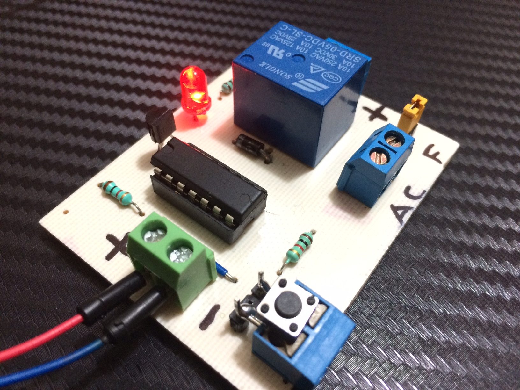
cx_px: 260
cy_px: 195
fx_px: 436
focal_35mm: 29
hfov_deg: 61.7
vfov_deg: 48.2
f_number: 2.2
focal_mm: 4.15
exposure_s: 1/30
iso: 250
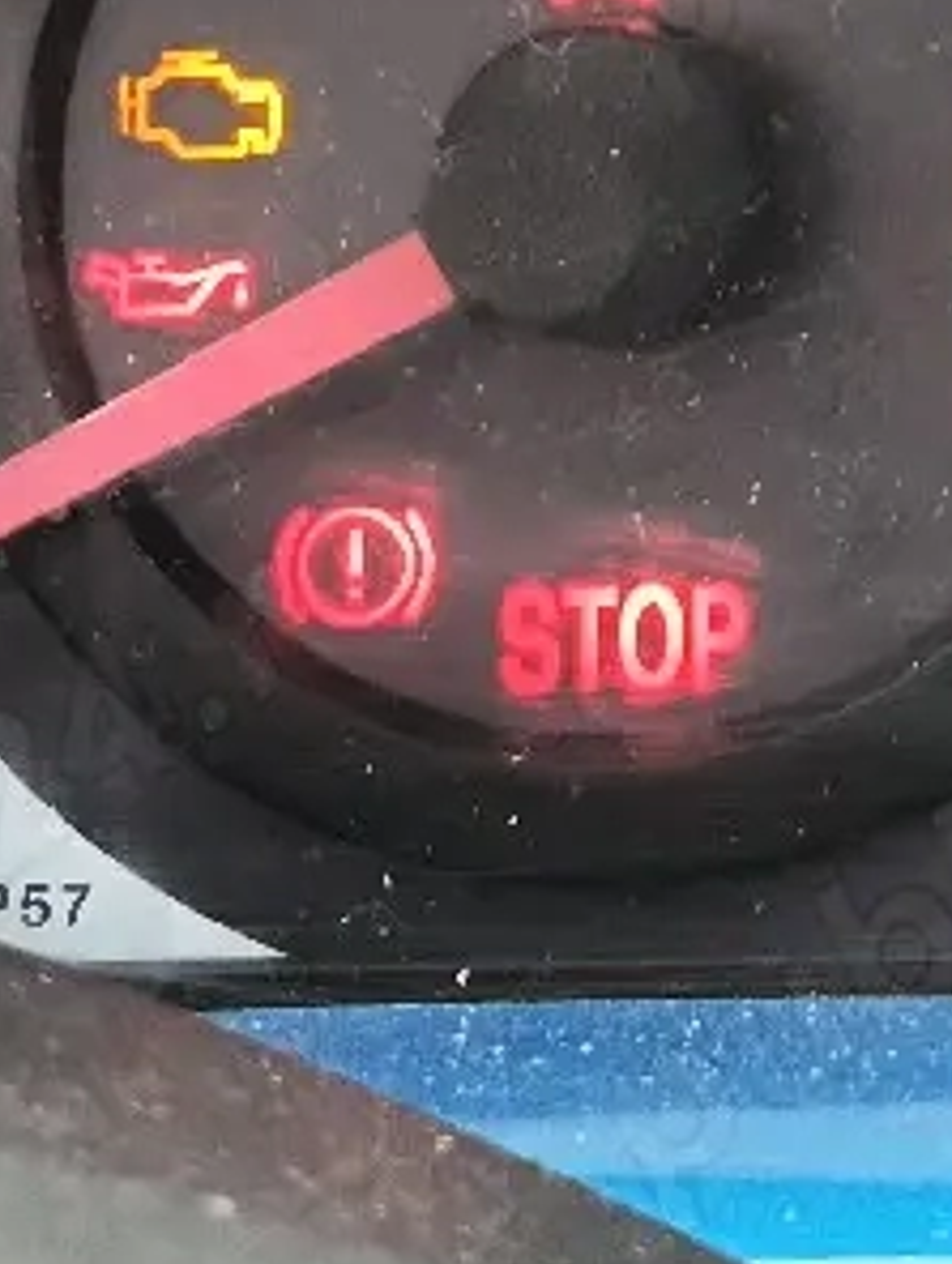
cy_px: -111
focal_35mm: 121
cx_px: 1340
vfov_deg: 15.8
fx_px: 4424
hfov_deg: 11.8
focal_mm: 3.98
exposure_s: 1/33.3
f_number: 1.8
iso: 64
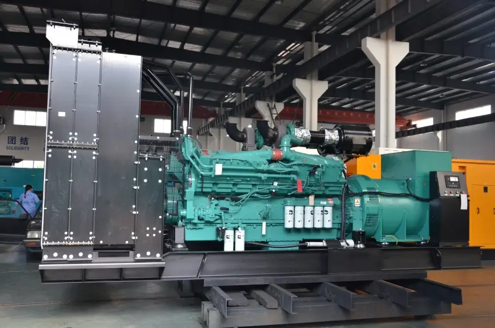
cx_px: 248
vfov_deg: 36.7
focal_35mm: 36
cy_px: 164
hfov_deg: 53.2
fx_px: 494
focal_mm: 24
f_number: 6.3
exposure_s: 1/160
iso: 1000
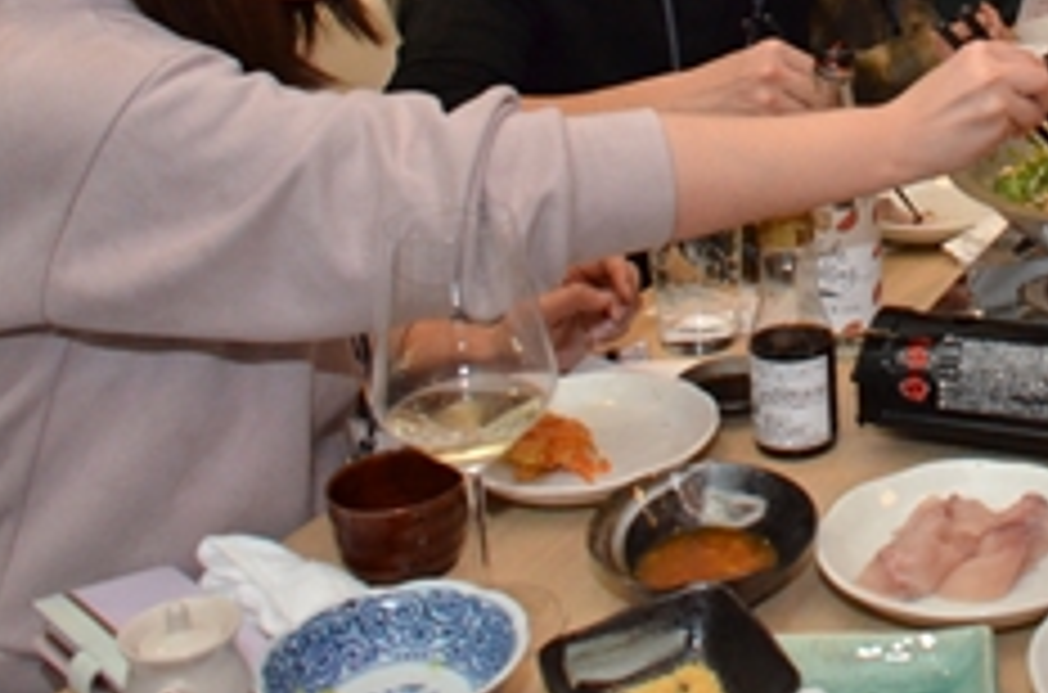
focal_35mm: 58
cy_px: -34
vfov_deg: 22.2
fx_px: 1684
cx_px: 945
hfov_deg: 32.8
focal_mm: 18
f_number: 5.6
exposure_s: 1/250
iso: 3200
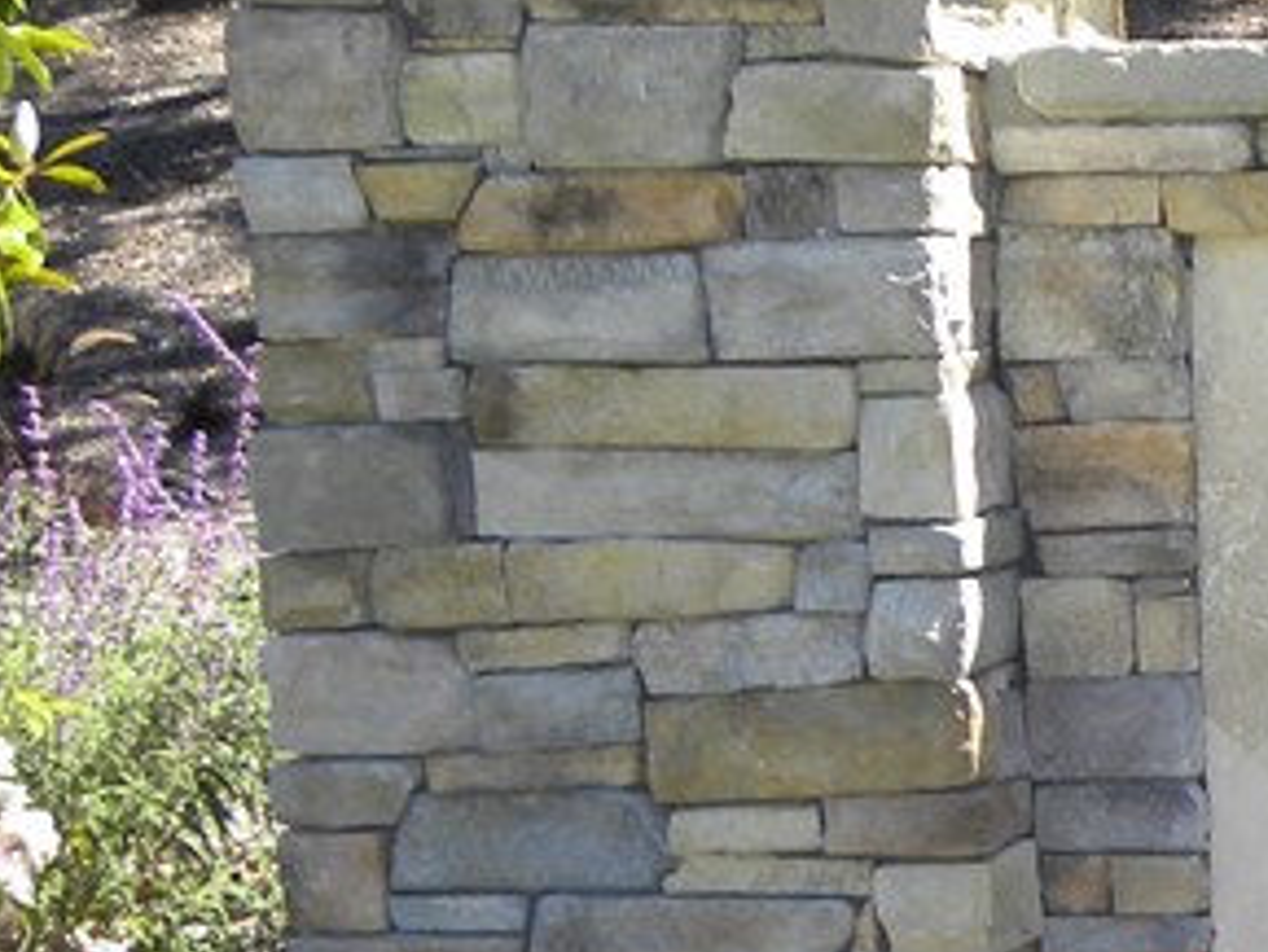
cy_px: 715
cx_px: 2163
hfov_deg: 15.0
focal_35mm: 117
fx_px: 4288
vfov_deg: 12.6
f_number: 3.2
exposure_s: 1/246
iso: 64
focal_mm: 5.9
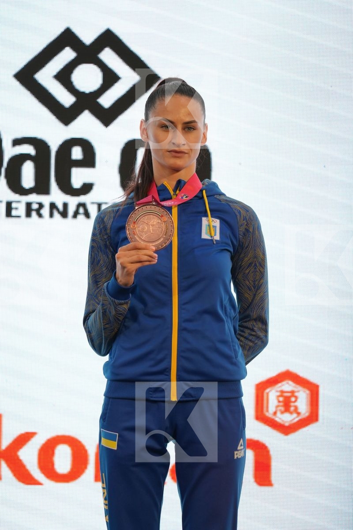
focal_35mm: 300
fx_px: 4412
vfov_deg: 6.9
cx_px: 176
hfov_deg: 4.6
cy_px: 265
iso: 320
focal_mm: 200
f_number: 2.8
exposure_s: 1/250
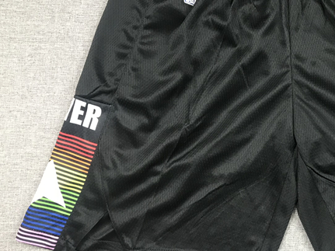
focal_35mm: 52
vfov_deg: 27.9
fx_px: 503
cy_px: 95
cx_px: 296
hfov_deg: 34.9
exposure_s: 1/20
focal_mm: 3.99
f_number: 1.8
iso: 40
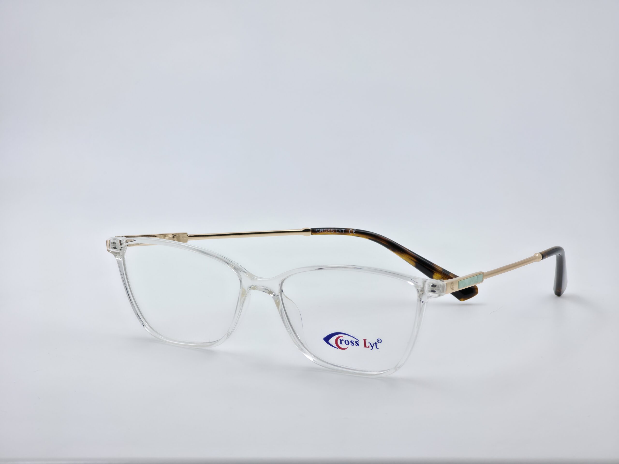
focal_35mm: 115
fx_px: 2056
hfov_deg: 17.1
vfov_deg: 12.9
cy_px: 232
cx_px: 310
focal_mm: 18.6
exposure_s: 1/182
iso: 32
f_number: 3.4
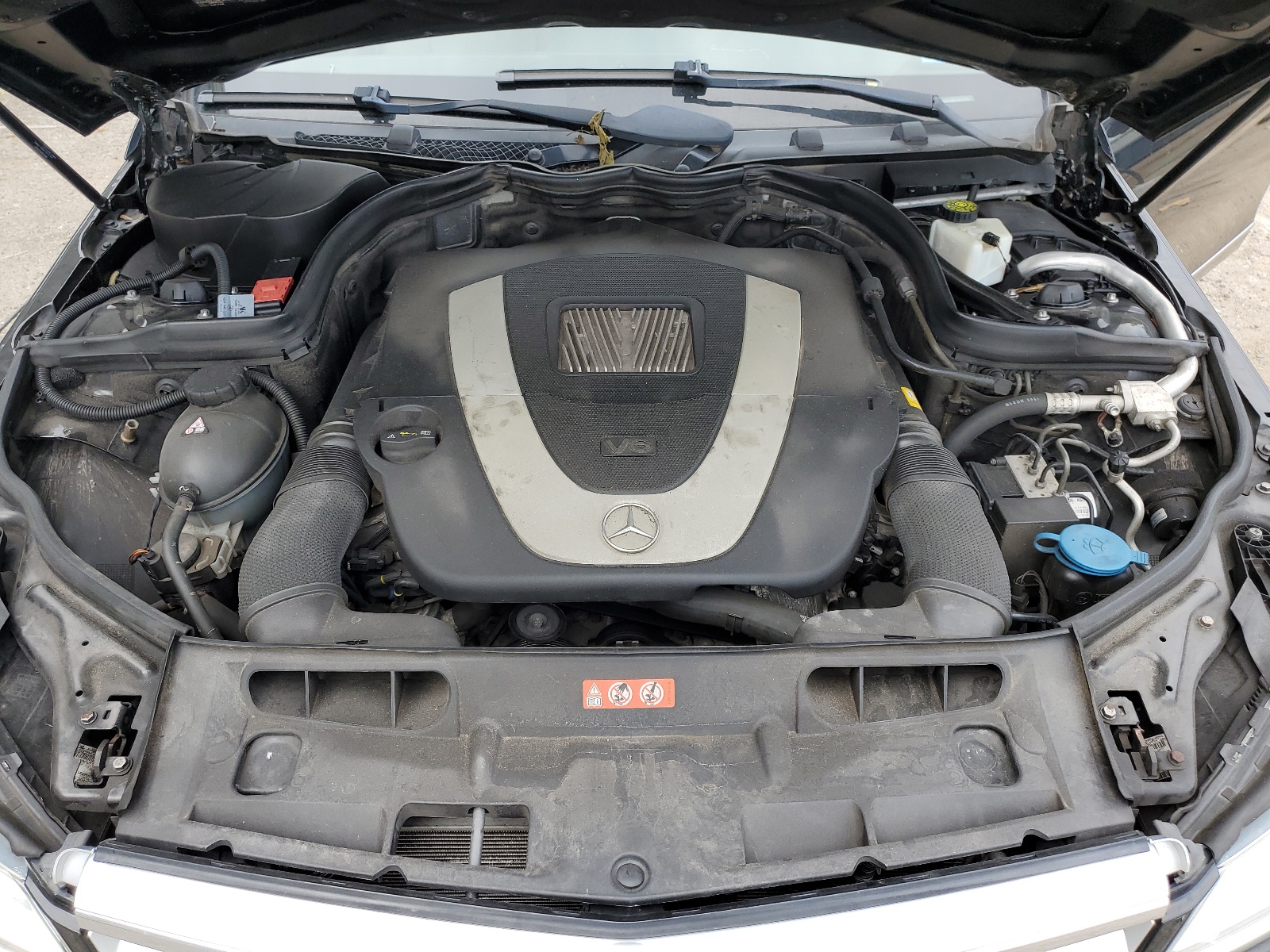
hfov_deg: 67.3
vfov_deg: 53.1
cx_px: 635
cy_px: 476
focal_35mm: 26
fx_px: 954
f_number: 1.5
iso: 50
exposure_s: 1/476
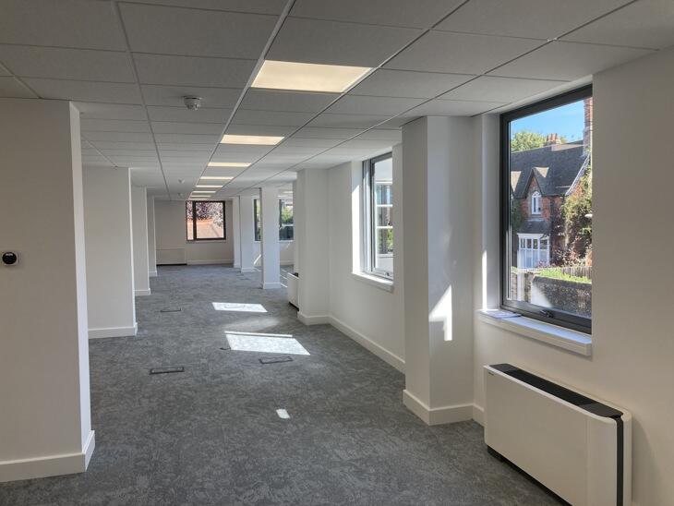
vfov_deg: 49.8
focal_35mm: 28
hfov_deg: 63.4
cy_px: 253
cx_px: 337
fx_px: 545
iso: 20
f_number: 1.8
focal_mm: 3.99
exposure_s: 1/156
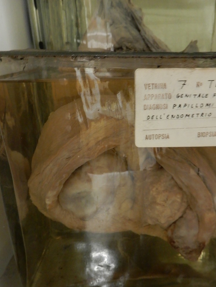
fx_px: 258
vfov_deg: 58.3
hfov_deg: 45.0
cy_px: 149
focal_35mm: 31
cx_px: 137
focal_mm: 4.3
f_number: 3.4
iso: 400
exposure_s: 1/10
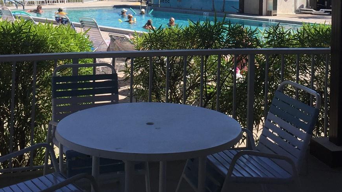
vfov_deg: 19.9
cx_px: 192
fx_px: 526
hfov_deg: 36.0
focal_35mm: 58
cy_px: -14
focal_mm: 4.15
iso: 32
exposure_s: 1/1883
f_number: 2.2
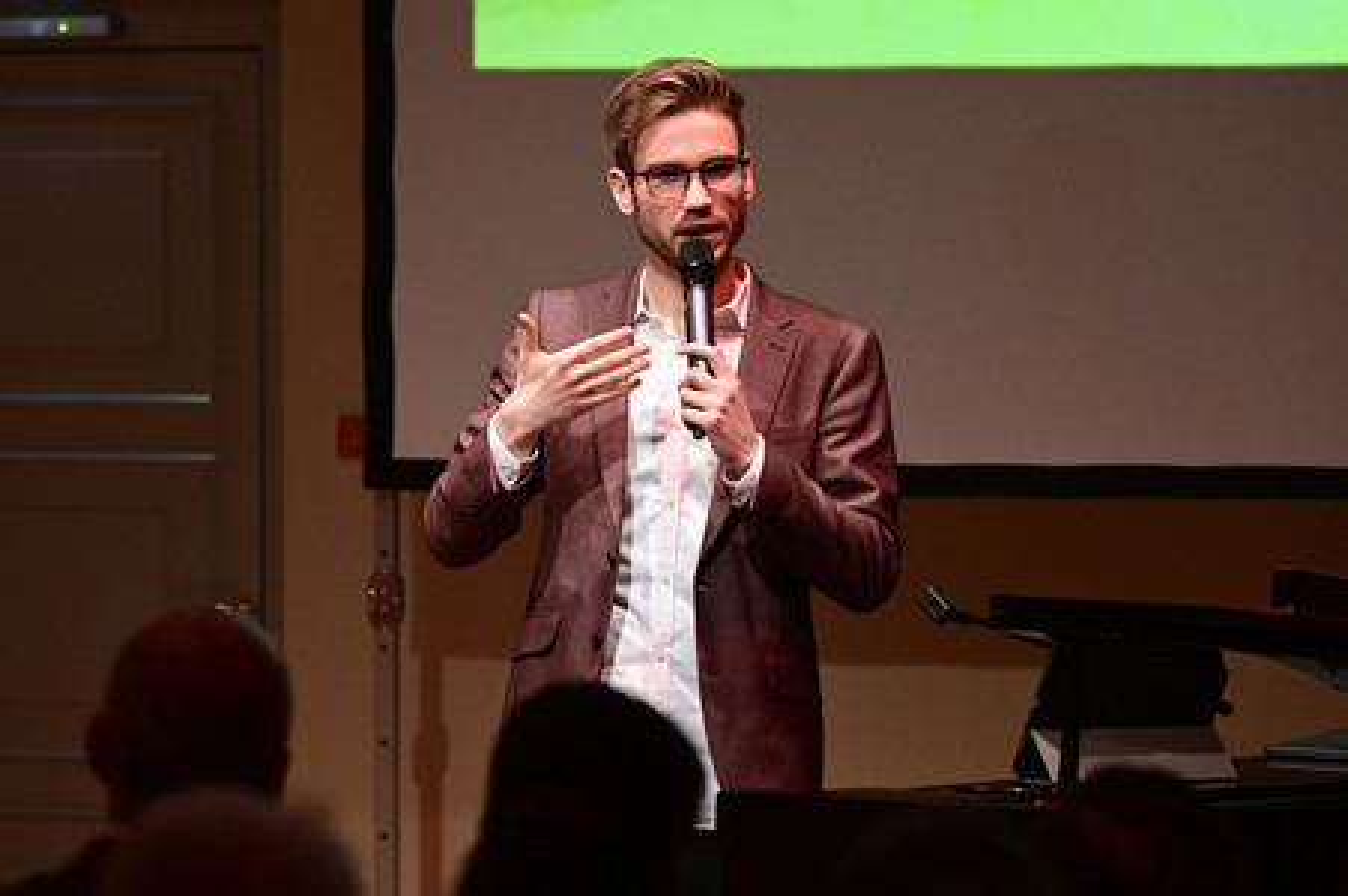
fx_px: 5612
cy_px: 448
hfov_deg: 13.7
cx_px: 674
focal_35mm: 150
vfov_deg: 9.1
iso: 4000
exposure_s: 1/200
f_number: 4
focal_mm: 150
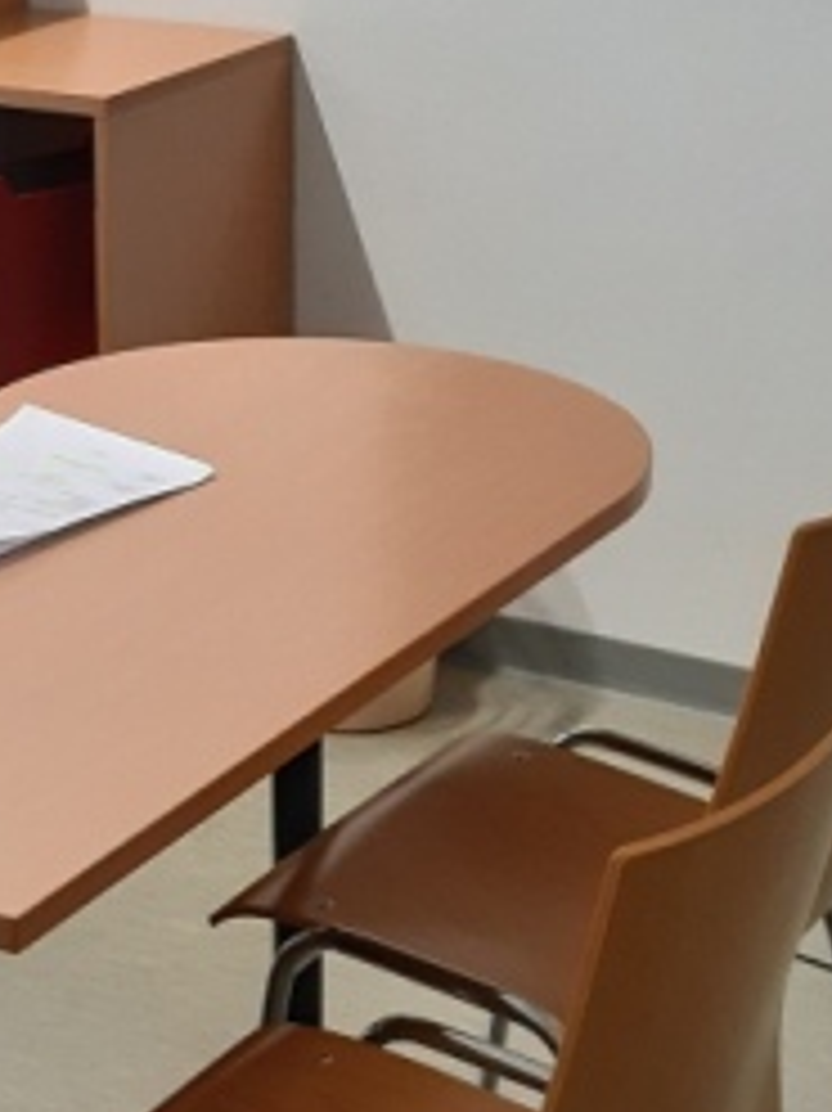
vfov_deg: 17.5
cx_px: 126
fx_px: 3592
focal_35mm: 112
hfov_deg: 13.1
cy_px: 270
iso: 160
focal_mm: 3.93
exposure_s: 1/50
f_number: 1.7
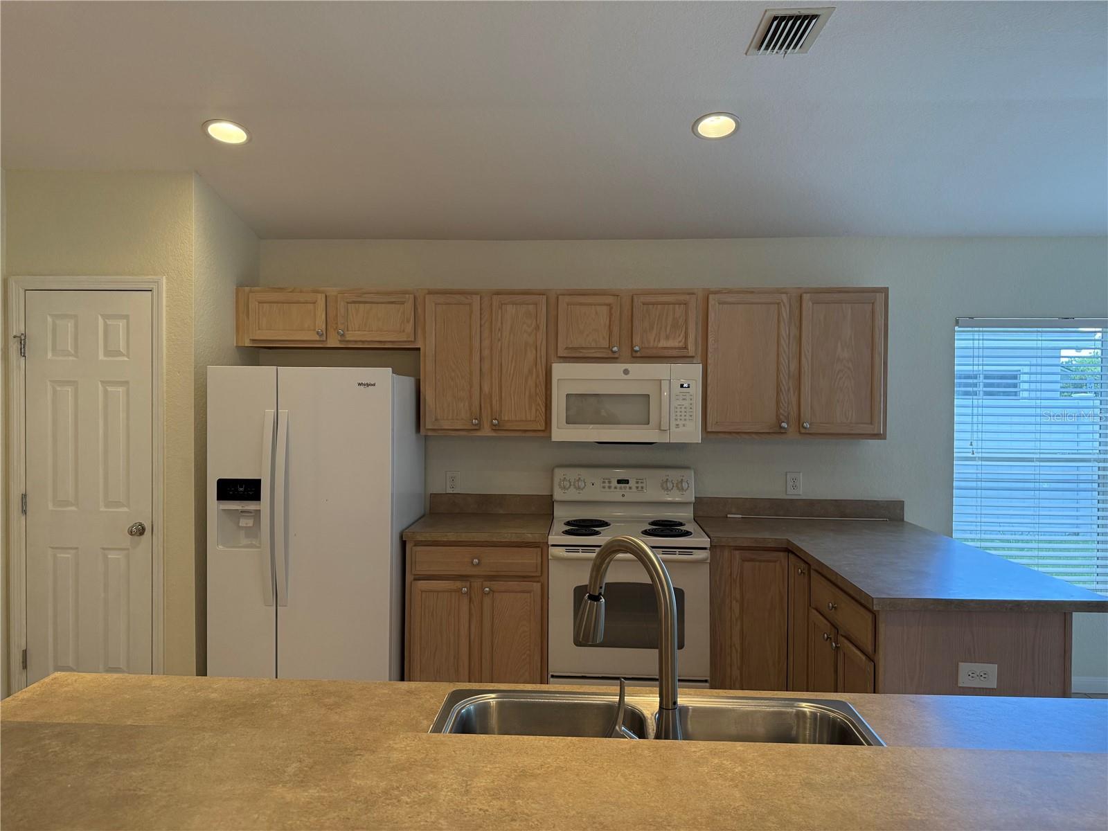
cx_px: 554
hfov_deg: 71.6
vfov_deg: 56.8
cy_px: 416
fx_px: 768
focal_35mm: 24
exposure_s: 1/158
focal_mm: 6.76
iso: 200
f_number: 1.78
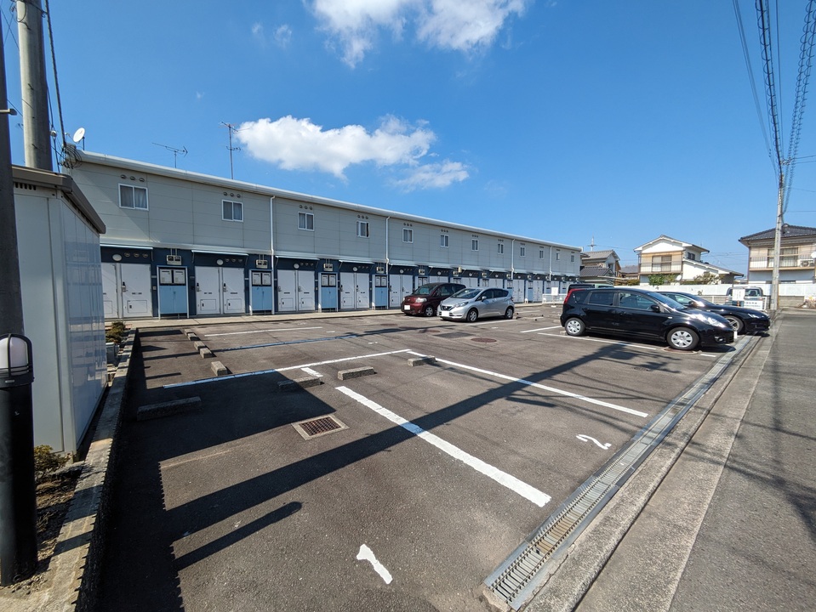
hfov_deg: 102.0
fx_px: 330
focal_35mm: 14
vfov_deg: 85.7
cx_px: 408
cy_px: 306
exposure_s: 1/1783
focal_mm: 1.83
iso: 45
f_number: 2.2
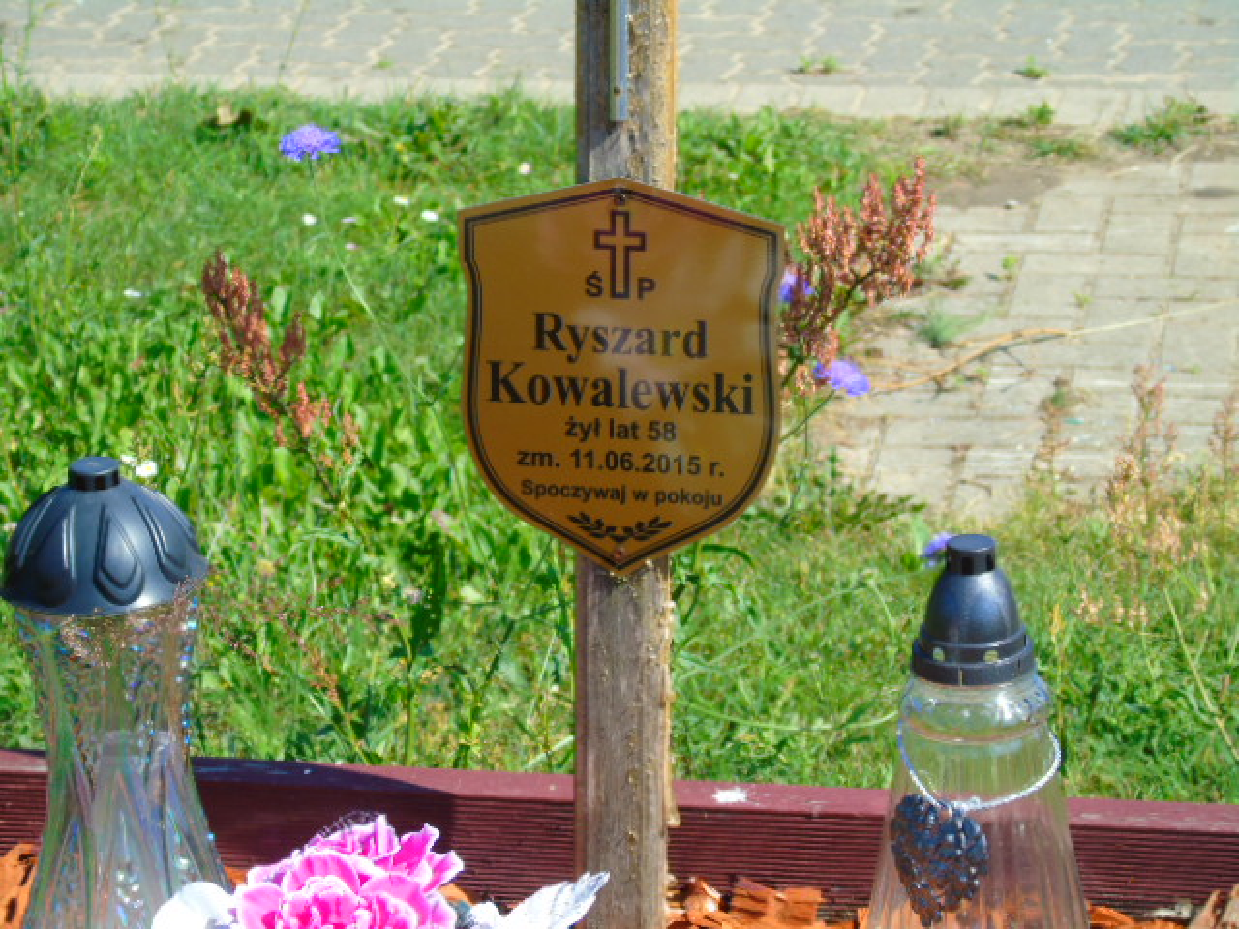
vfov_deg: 13.7
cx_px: 620
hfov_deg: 18.2
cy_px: 464
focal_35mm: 108
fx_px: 3866
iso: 80
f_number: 4.4
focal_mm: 19
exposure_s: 1/320
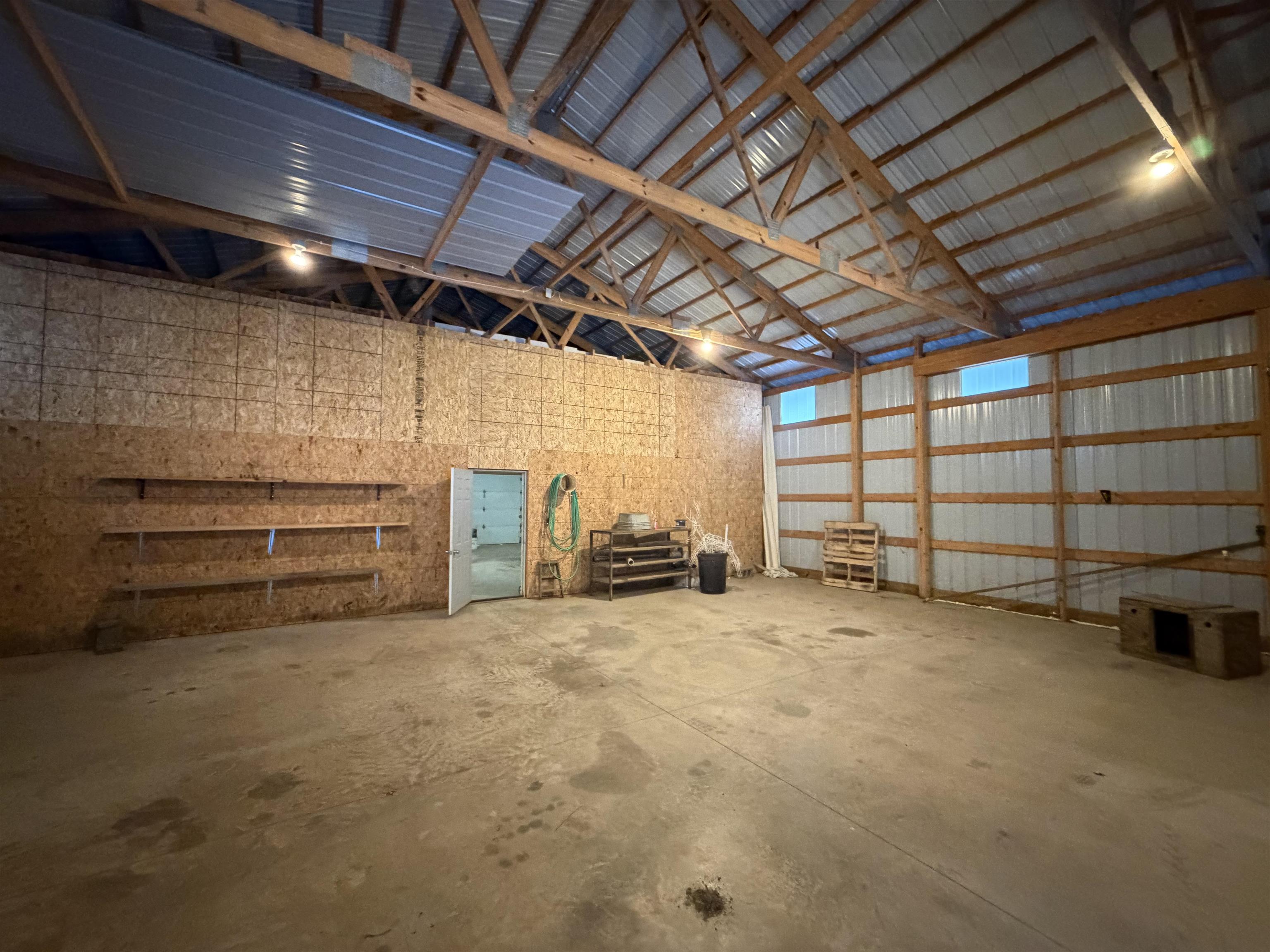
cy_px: 476
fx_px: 514
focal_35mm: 14
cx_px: 635
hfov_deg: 102.1
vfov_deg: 85.7
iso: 1250
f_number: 2.2
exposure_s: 1/40
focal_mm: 2.22
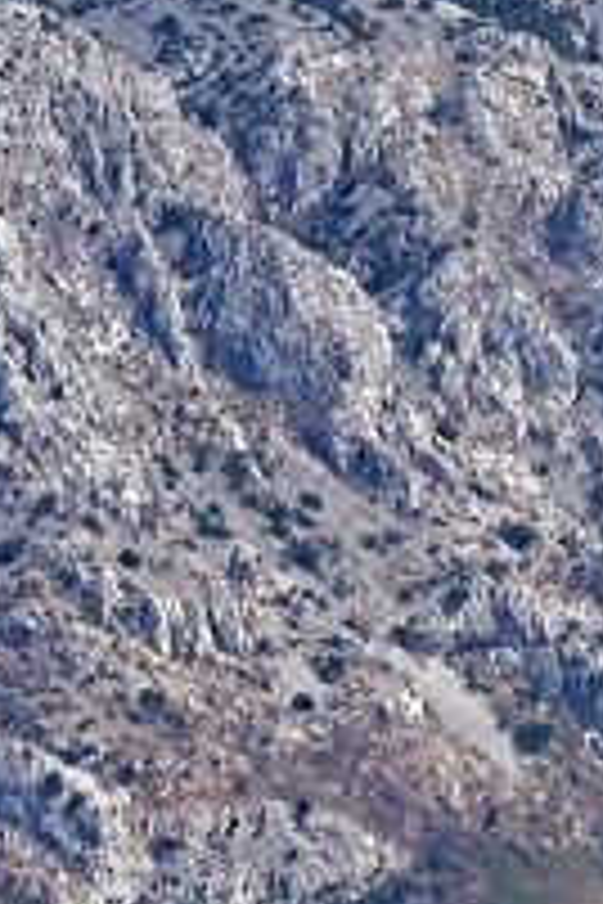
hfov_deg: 1.1
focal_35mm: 1268
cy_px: -479
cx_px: -252
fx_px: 31856
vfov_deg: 1.6
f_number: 5
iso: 250
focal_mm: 170
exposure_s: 1/5000
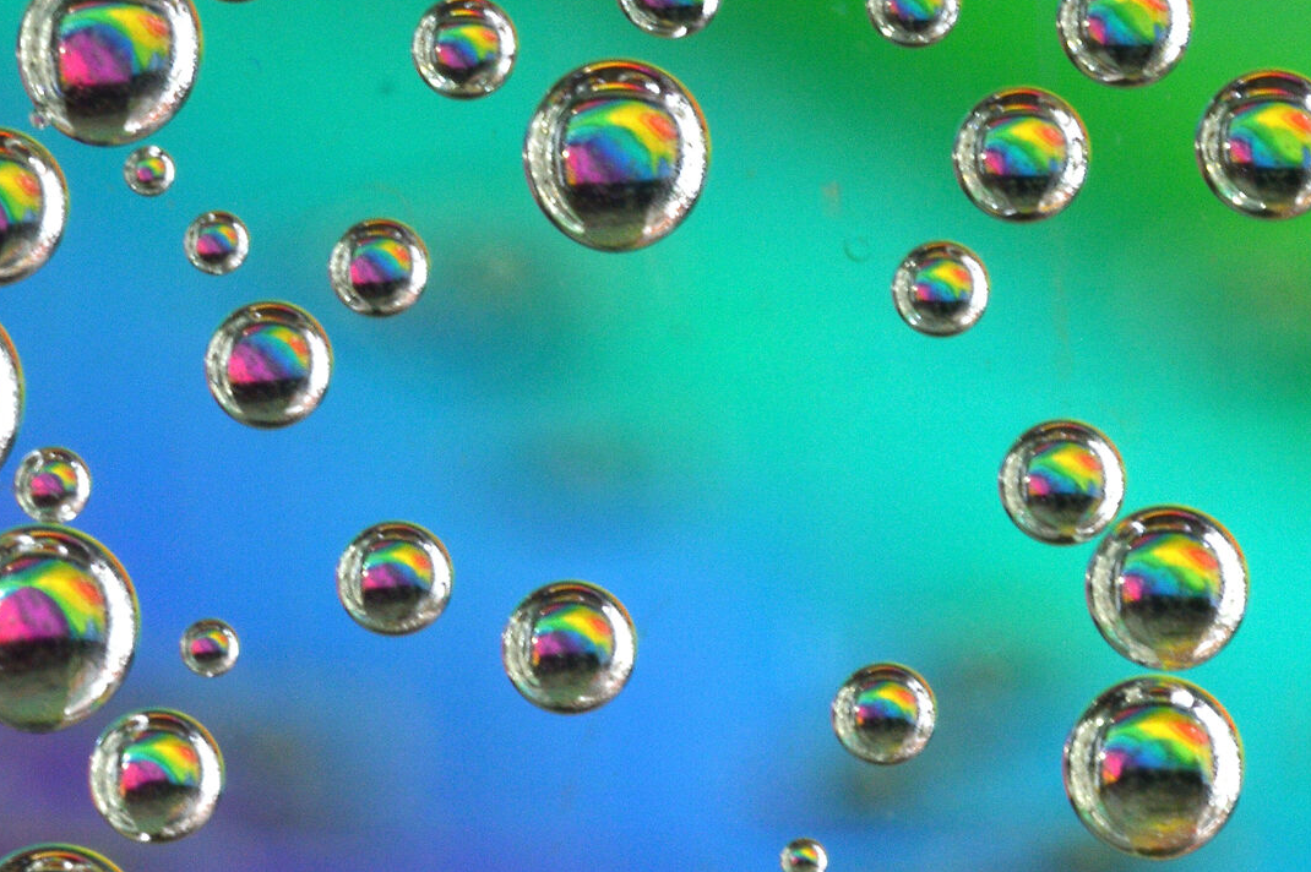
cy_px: -99
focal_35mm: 353
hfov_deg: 5.8
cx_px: 757
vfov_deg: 3.9
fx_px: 12851
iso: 400
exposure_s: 1/3
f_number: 32
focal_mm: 105
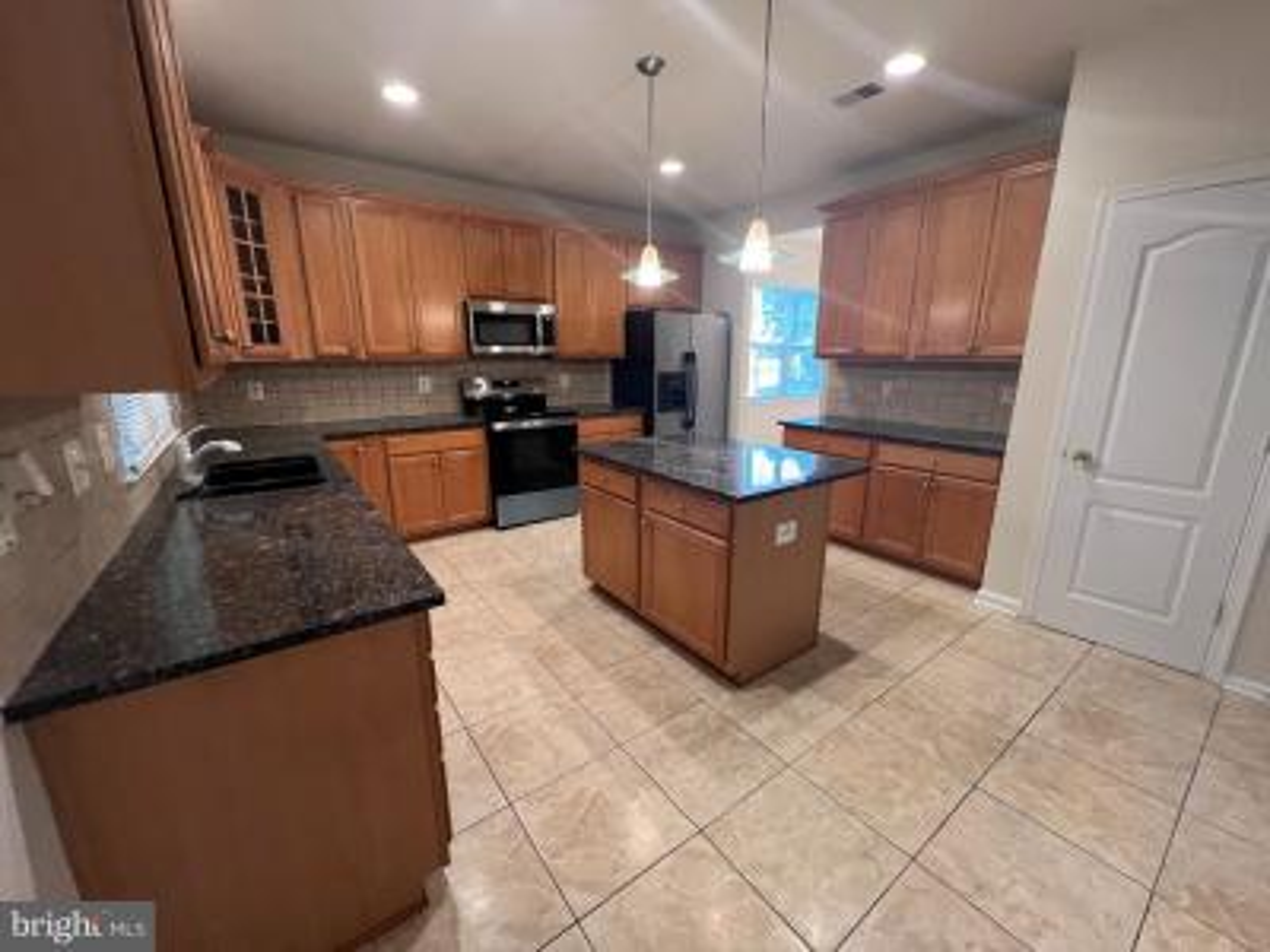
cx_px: 635
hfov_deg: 106.2
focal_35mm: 13
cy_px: 476
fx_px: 477
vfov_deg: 89.9
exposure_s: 1/60
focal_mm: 1.57
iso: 500
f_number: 1.8
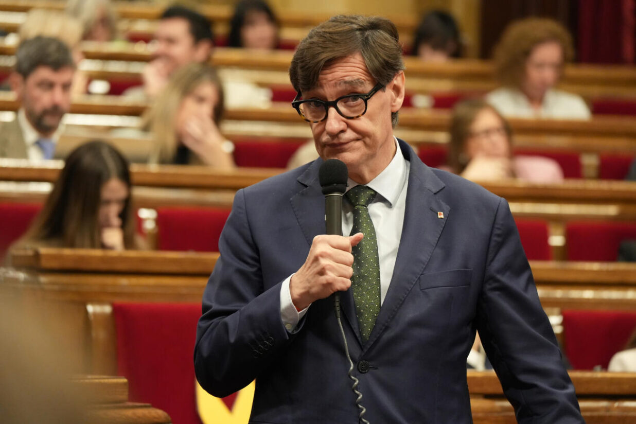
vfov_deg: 6.9
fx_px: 3533
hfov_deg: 10.3
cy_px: 212
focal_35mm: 200
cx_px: 318
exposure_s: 1/200
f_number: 4.5
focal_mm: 200
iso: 4000
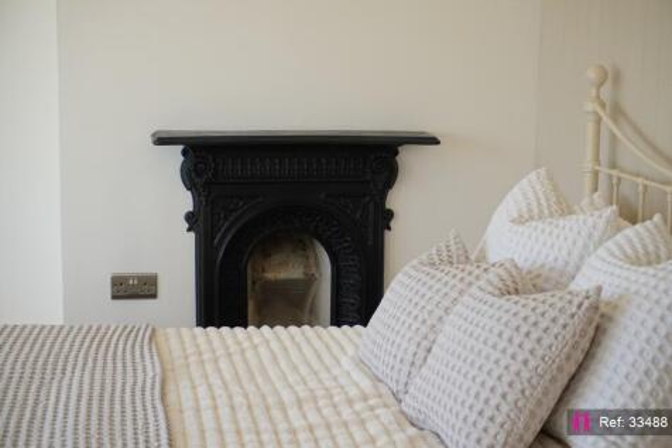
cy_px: 224
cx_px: 336
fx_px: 1399
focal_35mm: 75
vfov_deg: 18.2
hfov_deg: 27.0
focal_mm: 50
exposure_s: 1/80
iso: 320
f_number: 5.6
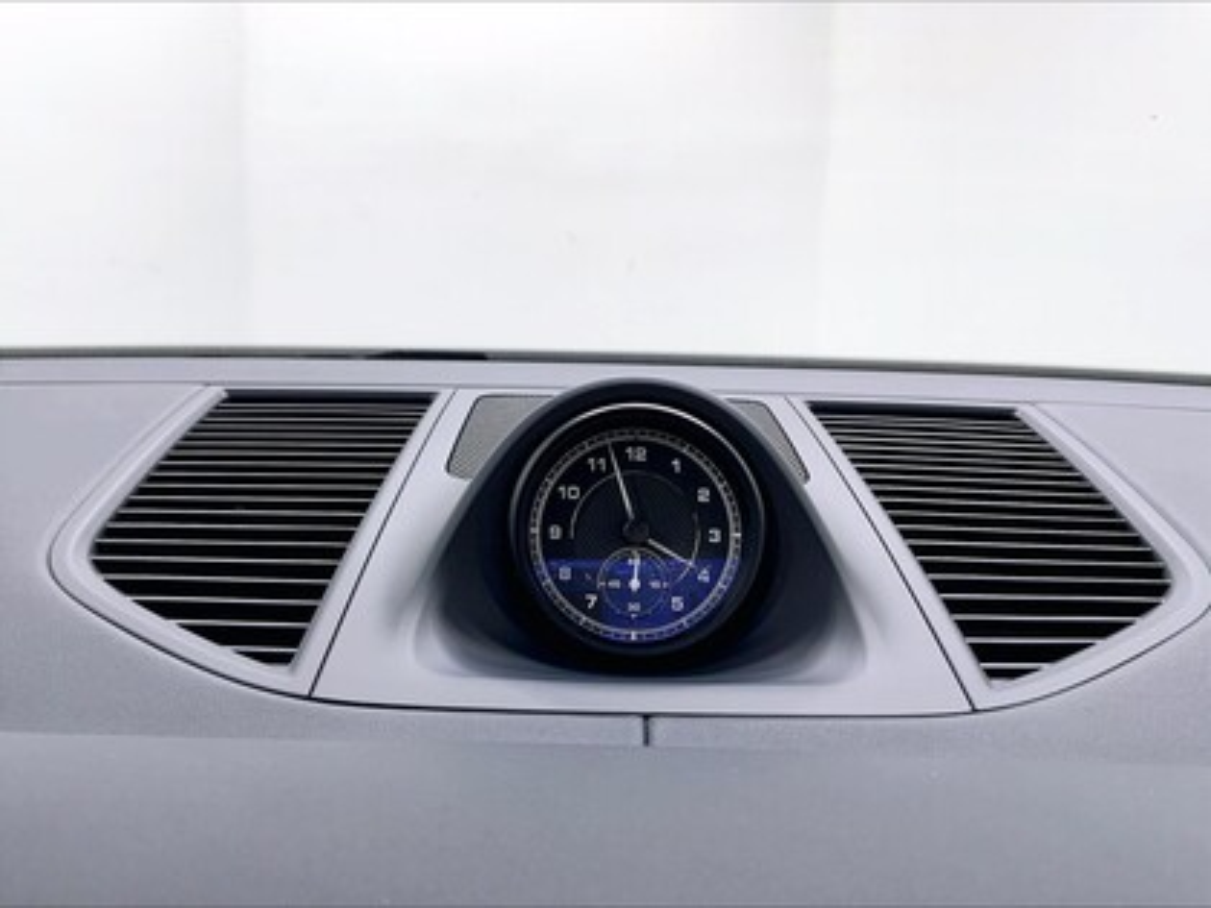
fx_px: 1015
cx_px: 606
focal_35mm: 29
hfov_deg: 61.7
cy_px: 454
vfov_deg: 48.2
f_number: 1.8
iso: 20
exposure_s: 1/122
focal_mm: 3
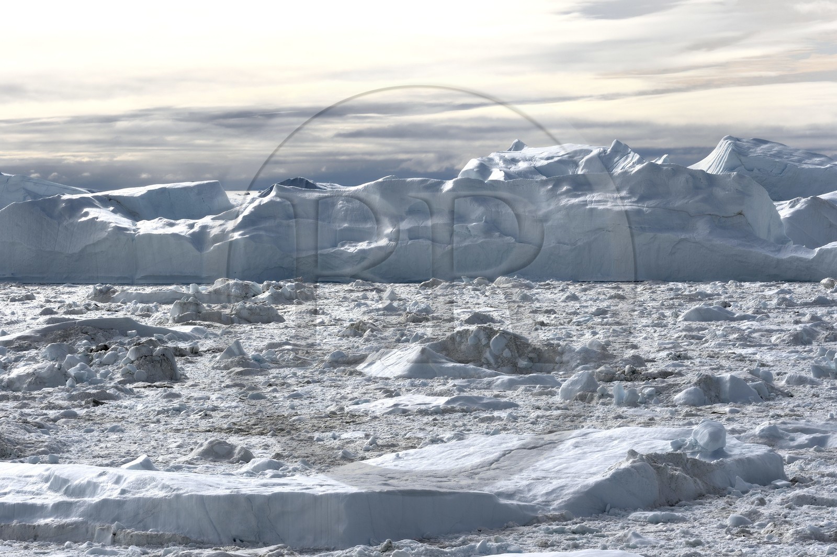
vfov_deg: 11.4
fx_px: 2788
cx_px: 418
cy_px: 278
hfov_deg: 17.1
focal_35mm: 120
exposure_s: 1/320
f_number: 16
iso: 200
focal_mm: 120
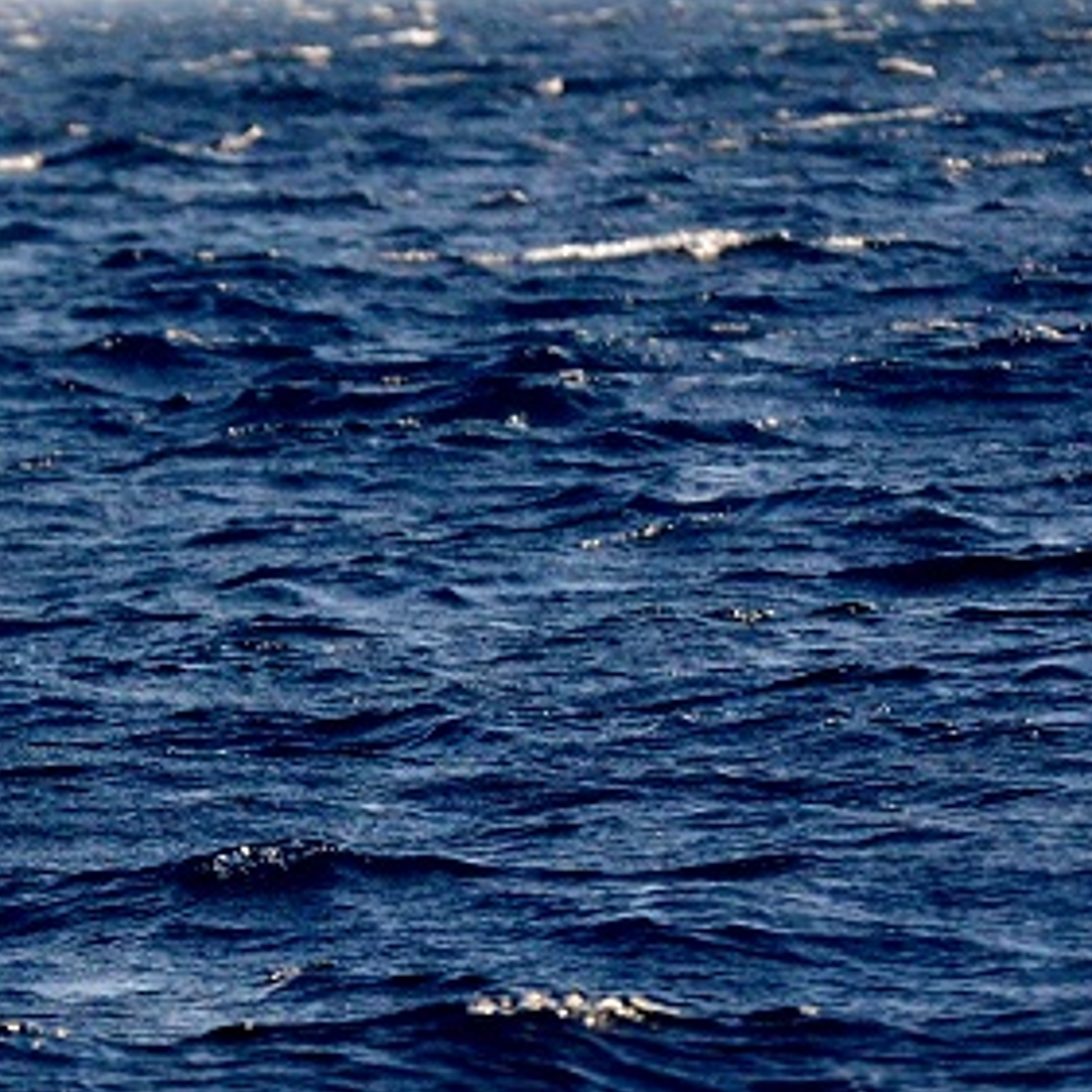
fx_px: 29088
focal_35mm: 815
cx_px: -565
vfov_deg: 2.2
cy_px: 705
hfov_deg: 2.1
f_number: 5
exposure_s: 1/8000
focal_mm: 180
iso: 2500
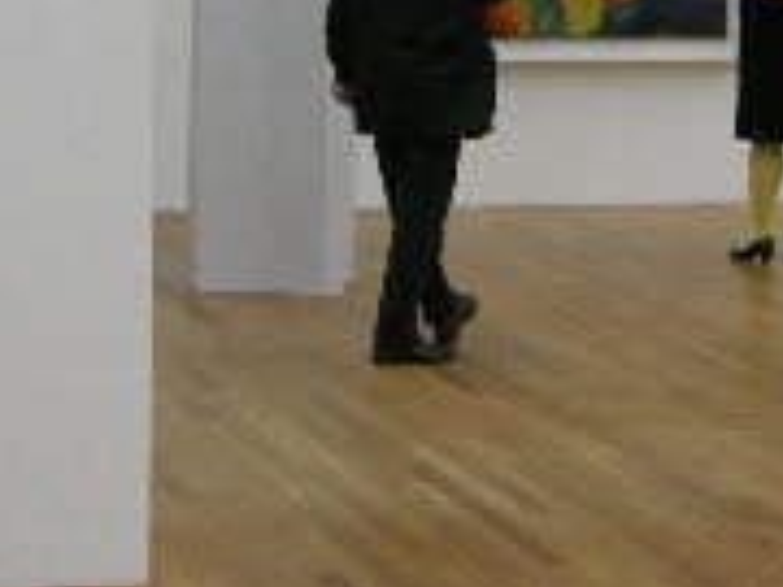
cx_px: 452
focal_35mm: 148
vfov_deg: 10.0
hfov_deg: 13.3
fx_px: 3348
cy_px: 9
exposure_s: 1/60
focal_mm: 7.5
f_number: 2.7
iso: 125
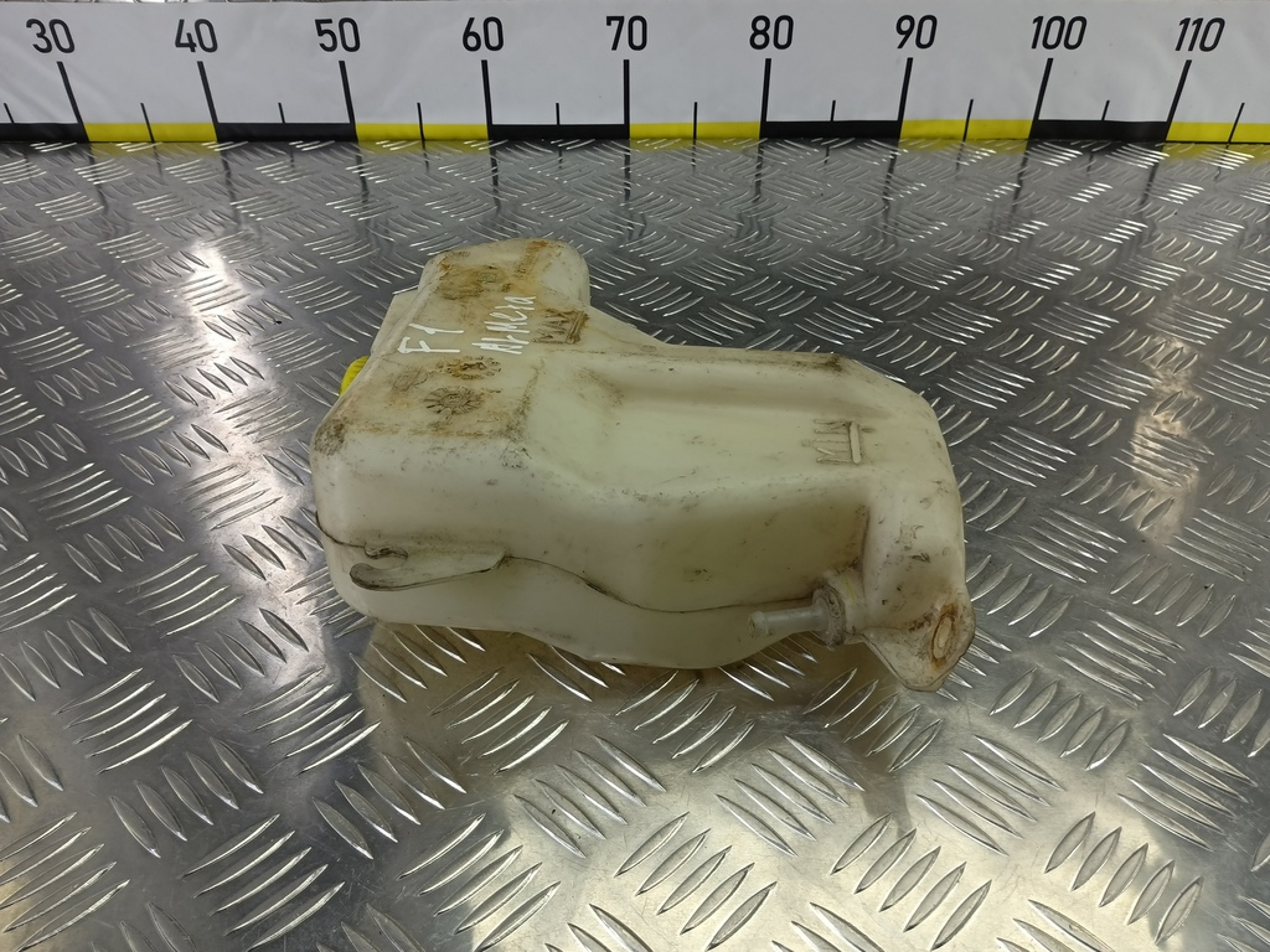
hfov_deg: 73.9
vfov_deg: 58.9
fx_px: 844
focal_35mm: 23
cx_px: 635
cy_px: 476
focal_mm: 4.11
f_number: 1.6
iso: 121
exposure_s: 1/100
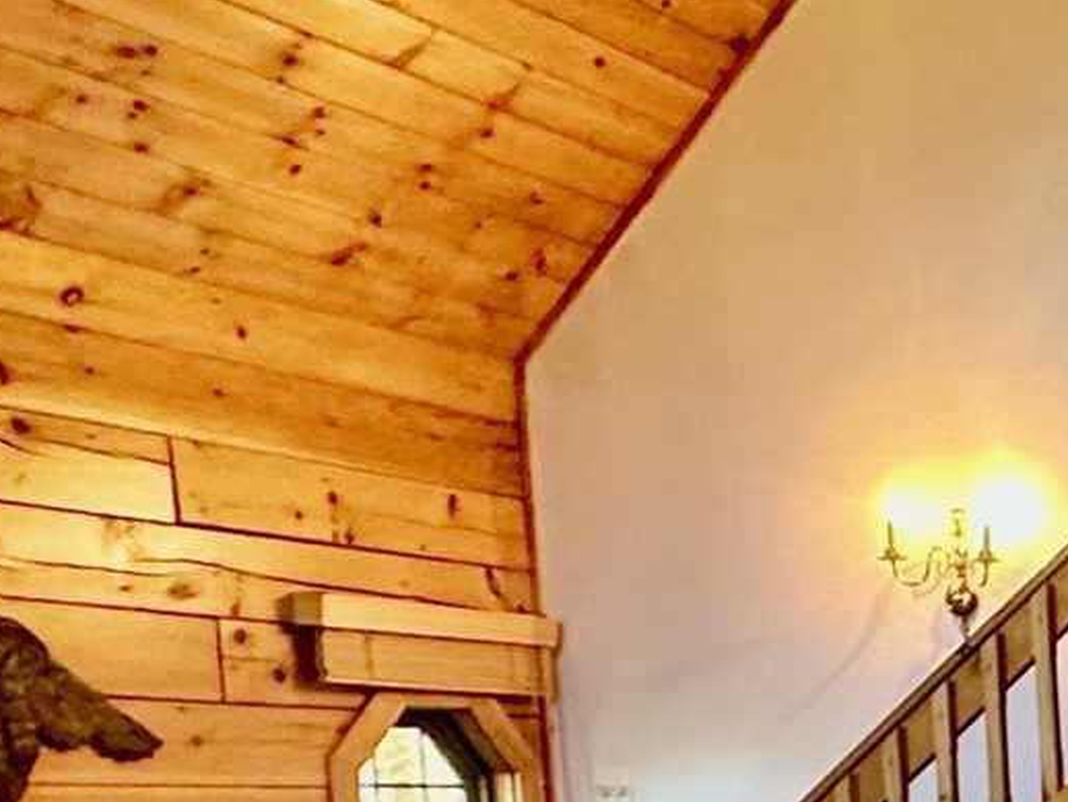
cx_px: 1651
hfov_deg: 20.0
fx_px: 2562
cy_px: 1188
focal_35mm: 83
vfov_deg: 16.3
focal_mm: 2.22
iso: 250
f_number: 2.2
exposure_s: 1/60
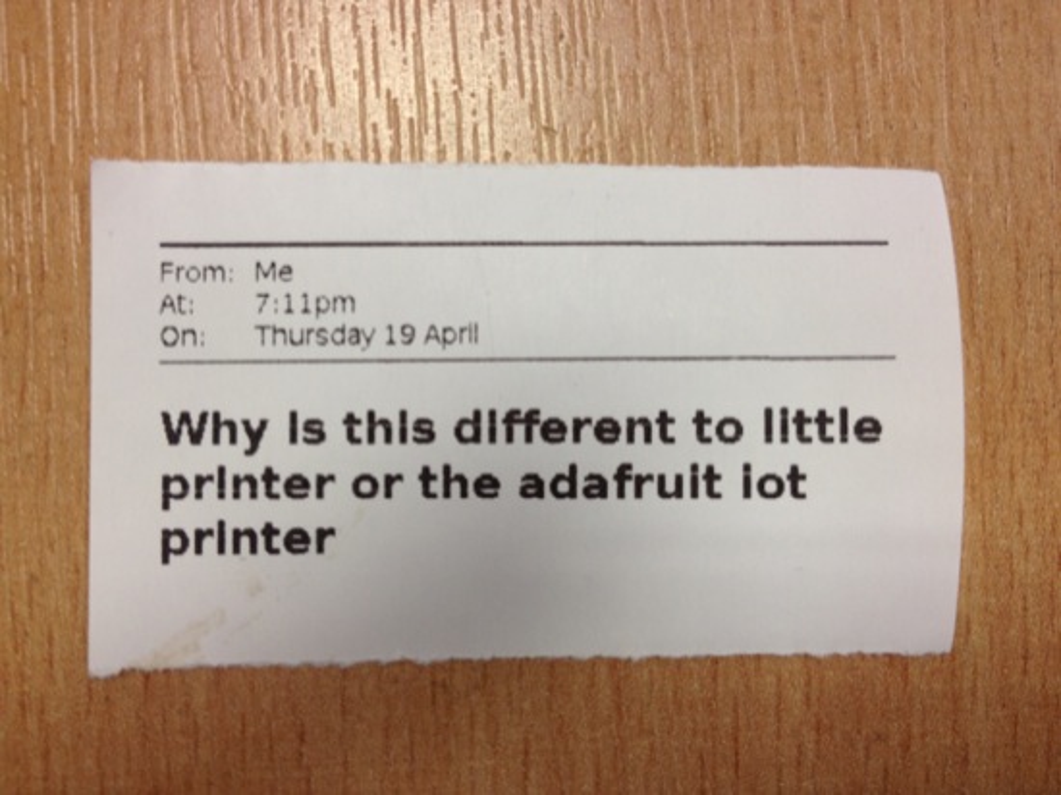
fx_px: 1072
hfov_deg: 52.6
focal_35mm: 35
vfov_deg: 40.7
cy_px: 398
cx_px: 530
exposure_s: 1/40
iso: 64
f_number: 2.4
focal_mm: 4.28
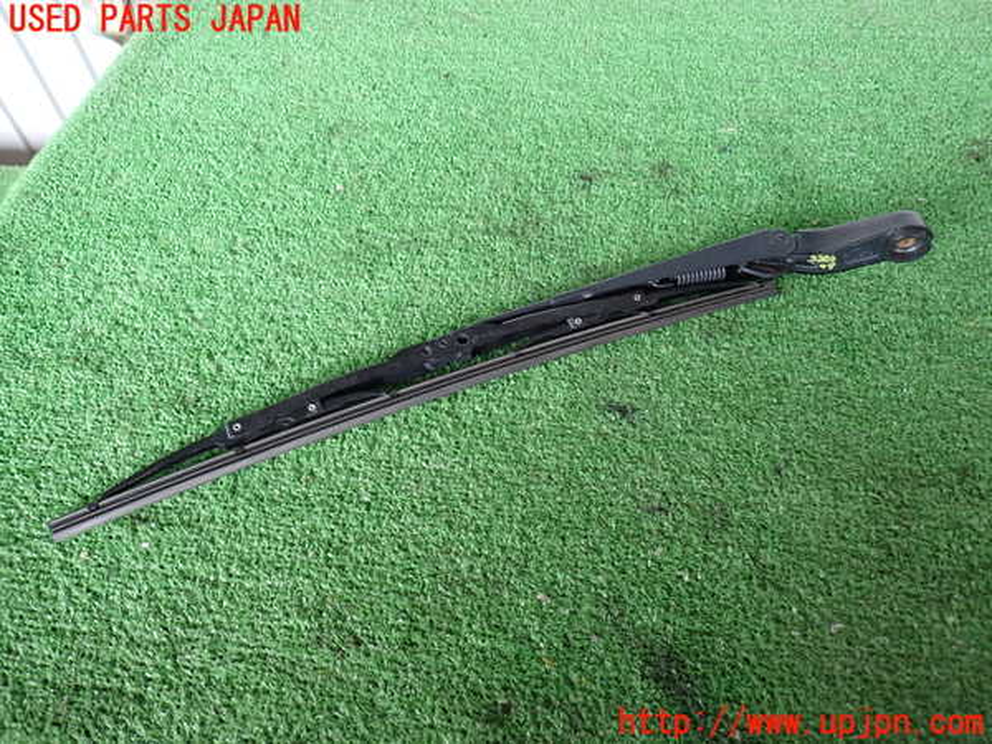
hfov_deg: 69.4
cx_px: 496
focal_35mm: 25
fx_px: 716
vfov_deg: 54.9
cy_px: 372
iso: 200
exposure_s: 1/50
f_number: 2
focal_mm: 4.5
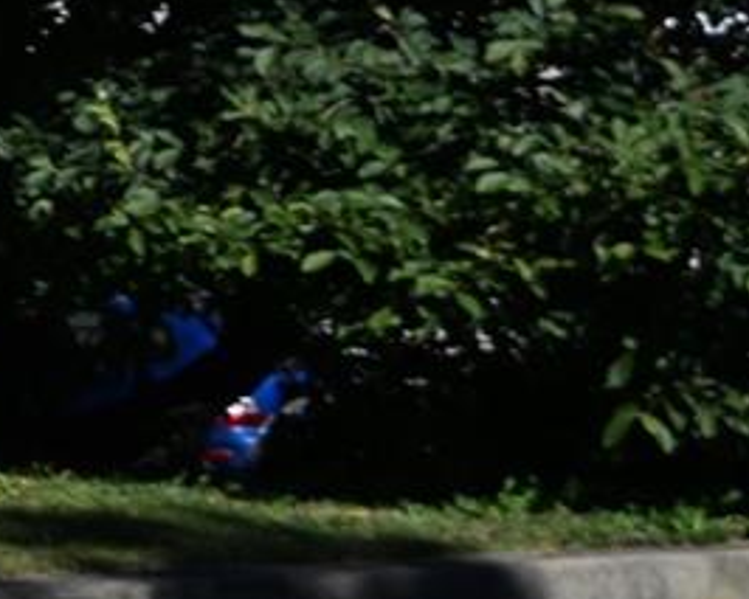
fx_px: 4812
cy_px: -724
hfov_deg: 7.1
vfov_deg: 6.8
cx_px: -2070
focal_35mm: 217
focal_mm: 30
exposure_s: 1/640
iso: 100
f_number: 6.3
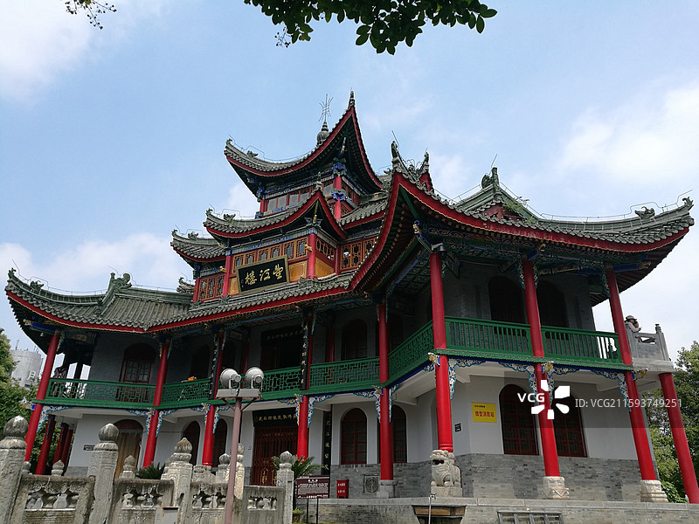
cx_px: 350
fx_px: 545
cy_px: 262
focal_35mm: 27
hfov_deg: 65.3
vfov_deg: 51.4
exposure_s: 1/763
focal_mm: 4.5
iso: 50
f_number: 2.2
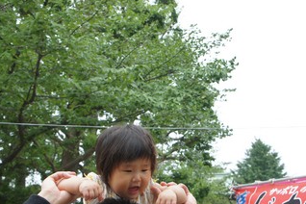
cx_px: 175
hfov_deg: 40.3
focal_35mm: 49
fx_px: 416
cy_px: 125
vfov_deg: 27.4
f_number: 6.3
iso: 200
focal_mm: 26
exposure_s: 1/125
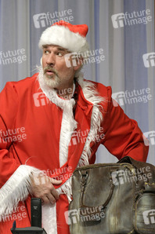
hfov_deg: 5.2
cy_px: 117
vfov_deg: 7.8
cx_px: 64
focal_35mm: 265
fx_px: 1715
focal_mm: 175
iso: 2500
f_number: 6.3
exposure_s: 1/250
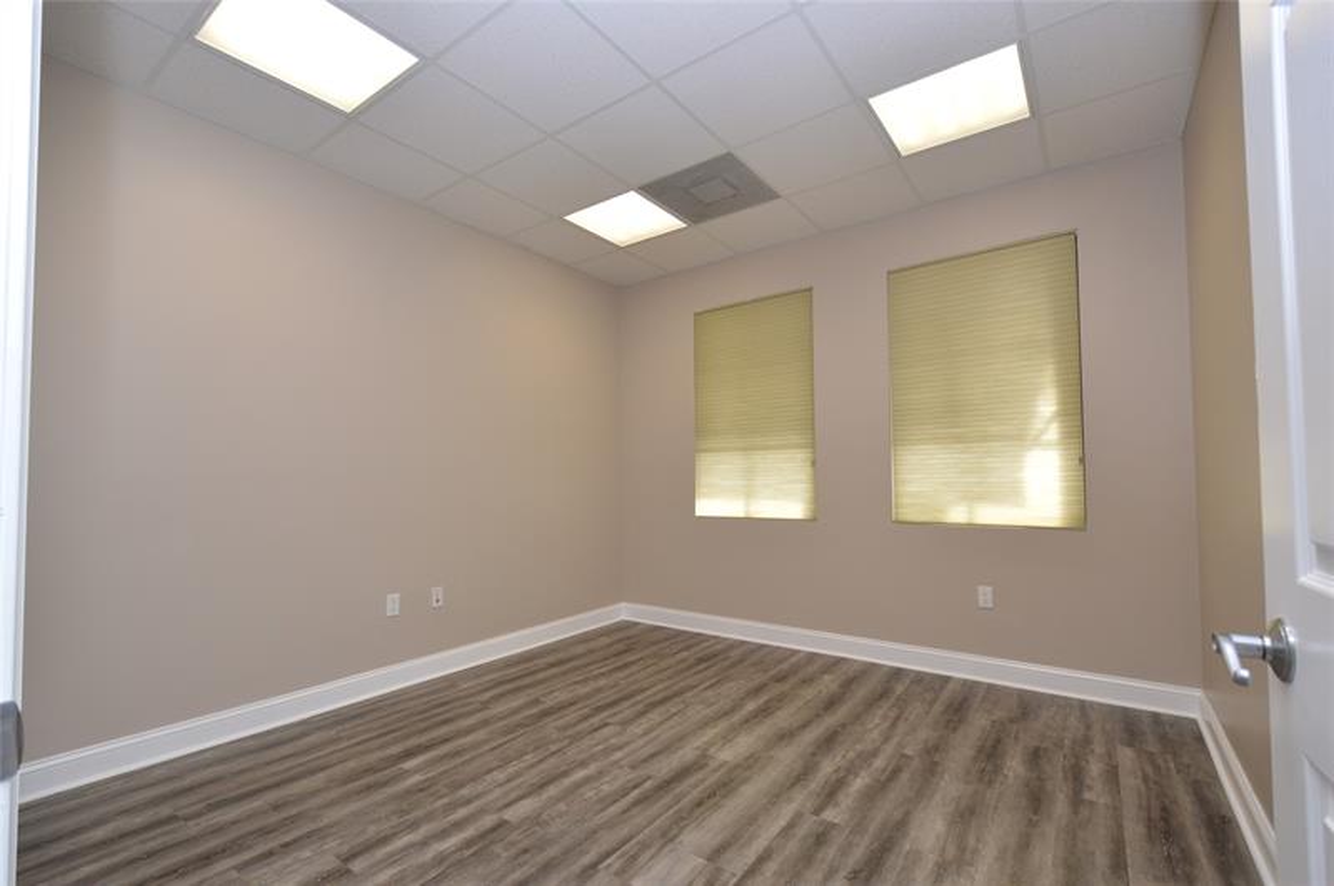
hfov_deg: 100.5
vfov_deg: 77.2
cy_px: 443
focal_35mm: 15
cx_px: 667
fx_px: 555
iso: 400
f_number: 5
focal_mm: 10
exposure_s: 1/100
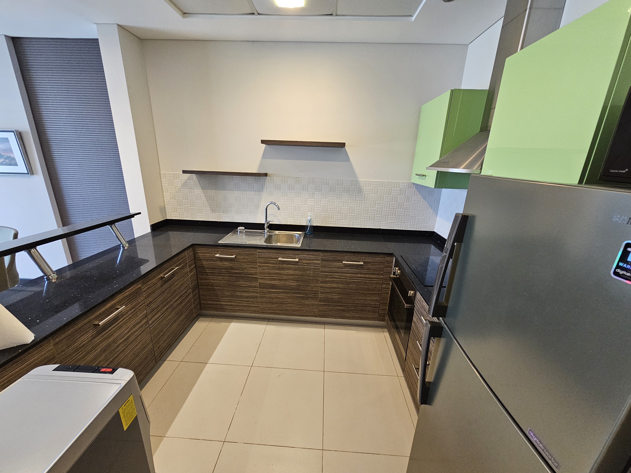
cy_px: 236
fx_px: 237
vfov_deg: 89.9
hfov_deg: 106.2
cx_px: 316
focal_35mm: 13
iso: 320
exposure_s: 1/50
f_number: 2.2
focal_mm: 2.2
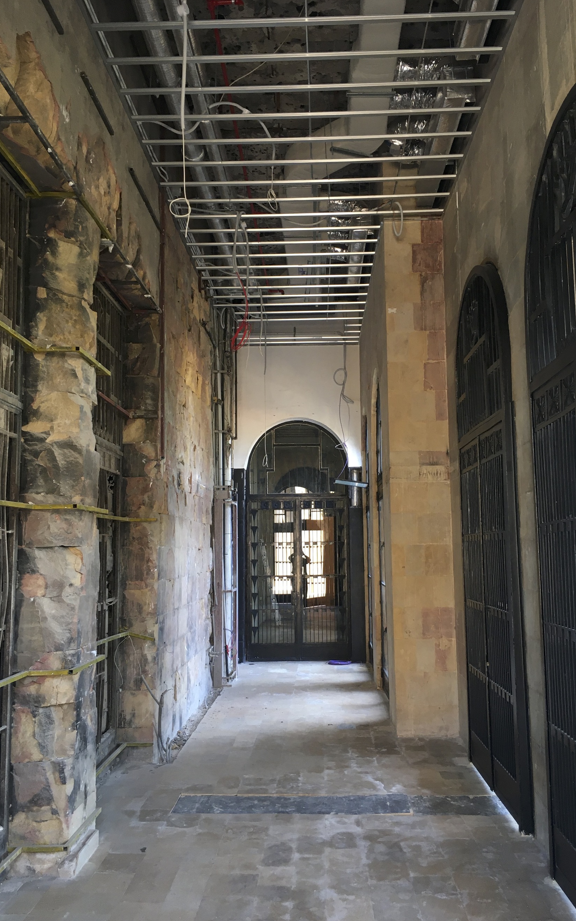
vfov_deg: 61.2
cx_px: 299
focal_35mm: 31
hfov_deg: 40.6
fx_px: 779
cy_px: 459
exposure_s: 1/33
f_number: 2.2
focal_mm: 4.15
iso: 80
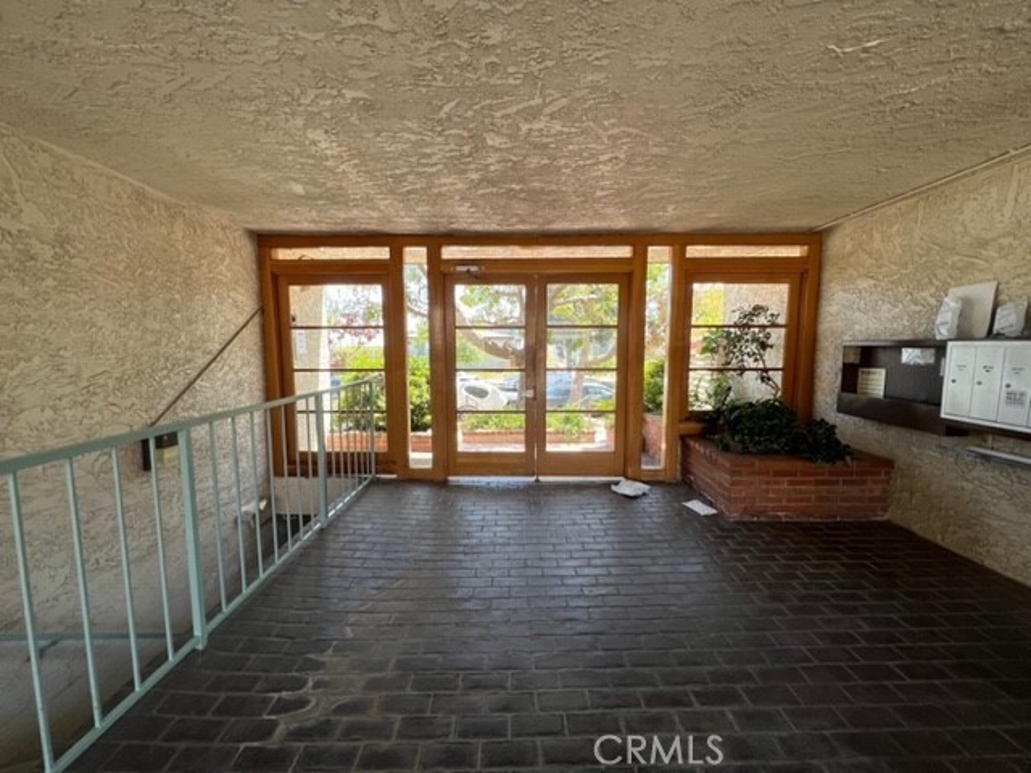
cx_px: 516
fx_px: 387
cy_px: 386
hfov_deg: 106.2
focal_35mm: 13
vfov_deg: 89.9
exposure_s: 1/124
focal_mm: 1.57
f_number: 1.8
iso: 32
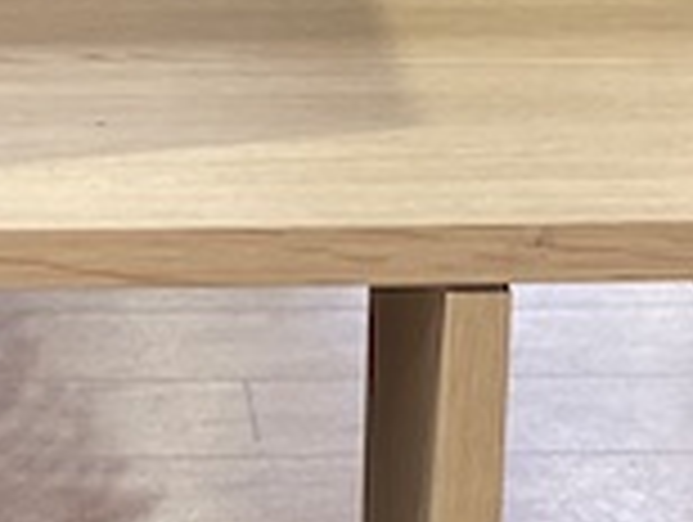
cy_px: 544
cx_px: 54
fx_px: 3729
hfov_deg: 10.6
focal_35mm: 186
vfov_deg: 8.0
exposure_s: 1/60
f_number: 1.8
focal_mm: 3.99
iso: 50
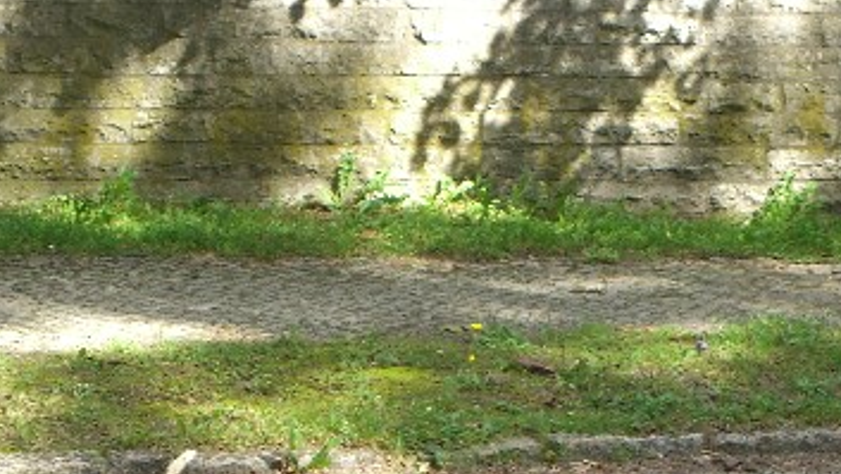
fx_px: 4574
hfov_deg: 10.5
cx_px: 413
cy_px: 387
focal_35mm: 205
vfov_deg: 5.9
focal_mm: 23.7
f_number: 5.1
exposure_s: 1/80
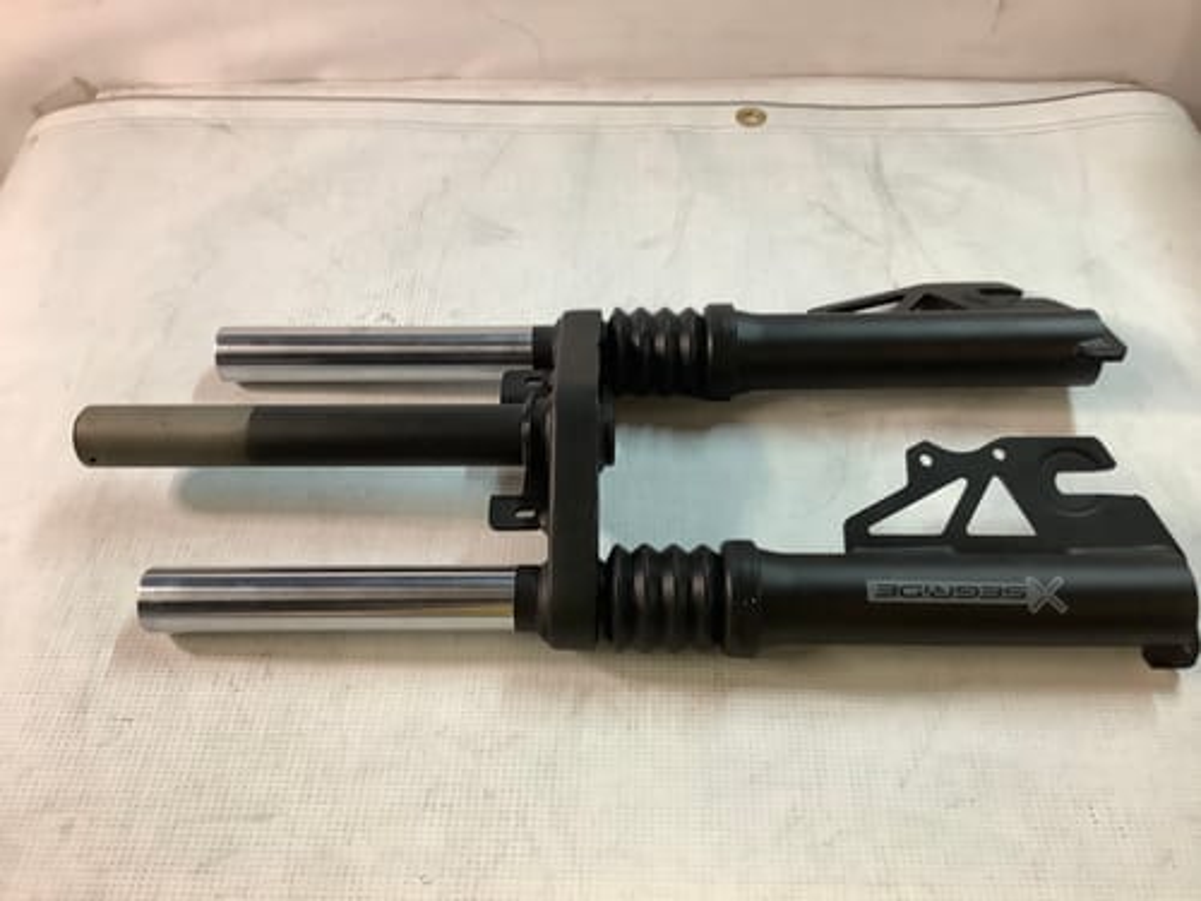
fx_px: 1076
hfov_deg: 58.4
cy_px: 450
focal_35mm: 31
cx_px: 600
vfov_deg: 45.4
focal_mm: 3.3
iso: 160
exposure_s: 1/50
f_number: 2.4
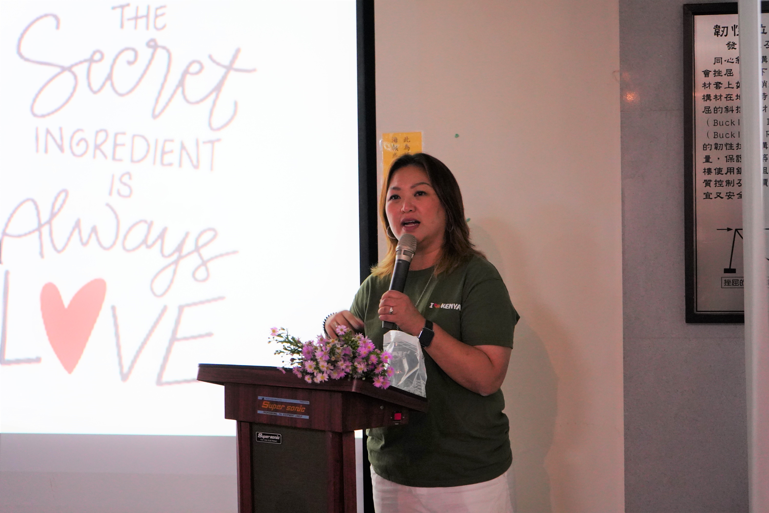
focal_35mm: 70
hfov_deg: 28.8
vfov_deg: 19.5
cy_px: 256
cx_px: 384
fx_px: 1495
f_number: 5.6
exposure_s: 1/80
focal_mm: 70
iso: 6400
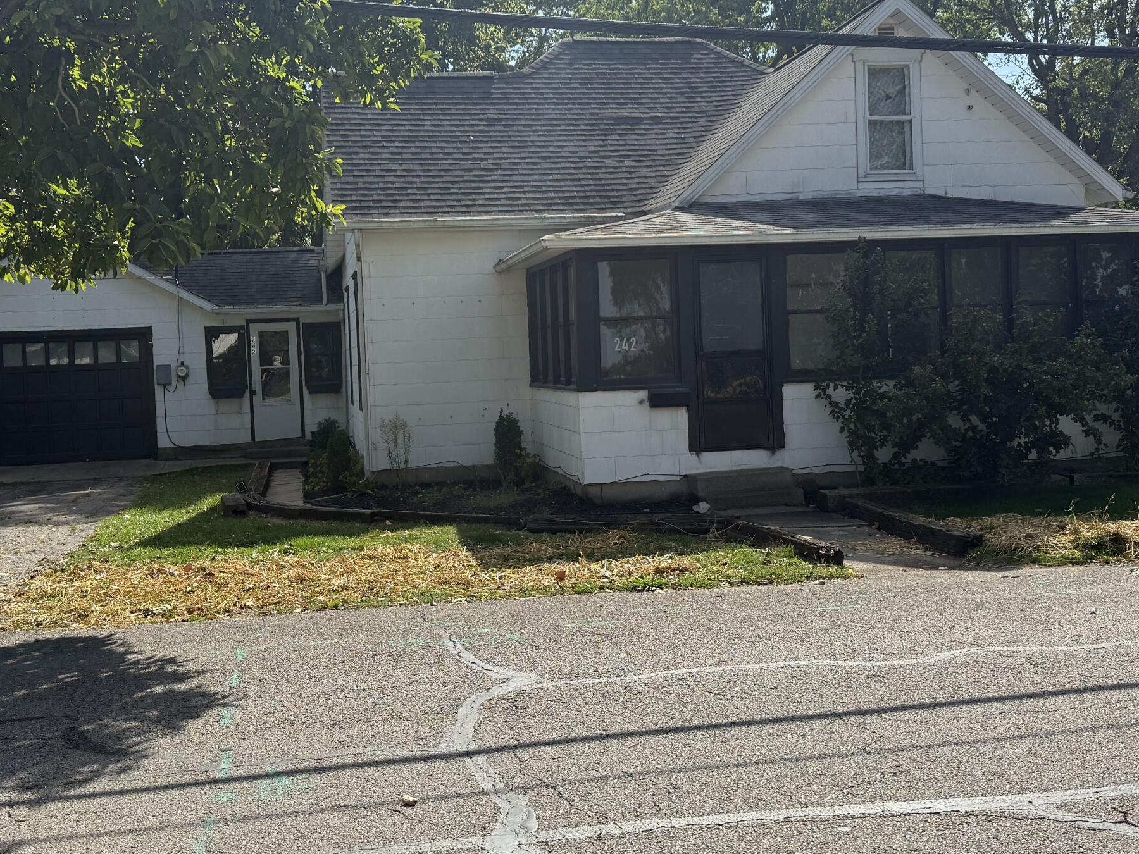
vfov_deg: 35.9
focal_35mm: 40
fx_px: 1316
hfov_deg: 46.7
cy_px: 378
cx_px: 501
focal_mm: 6.76
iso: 100
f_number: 1.78
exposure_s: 1/4673
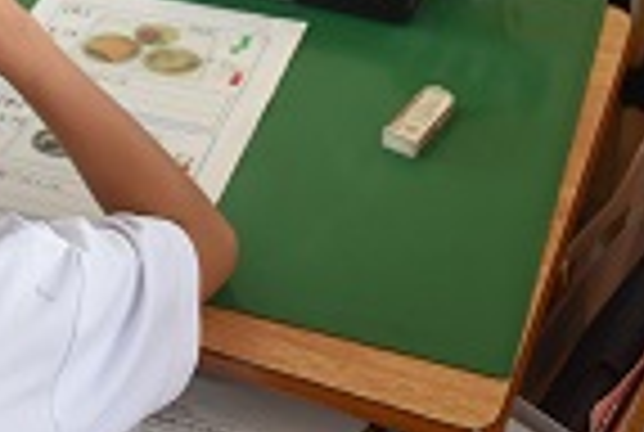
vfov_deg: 14.3
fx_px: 1649
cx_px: -18
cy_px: -142
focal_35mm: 92
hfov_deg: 21.2
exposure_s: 1/80
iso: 400
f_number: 4.5
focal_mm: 22
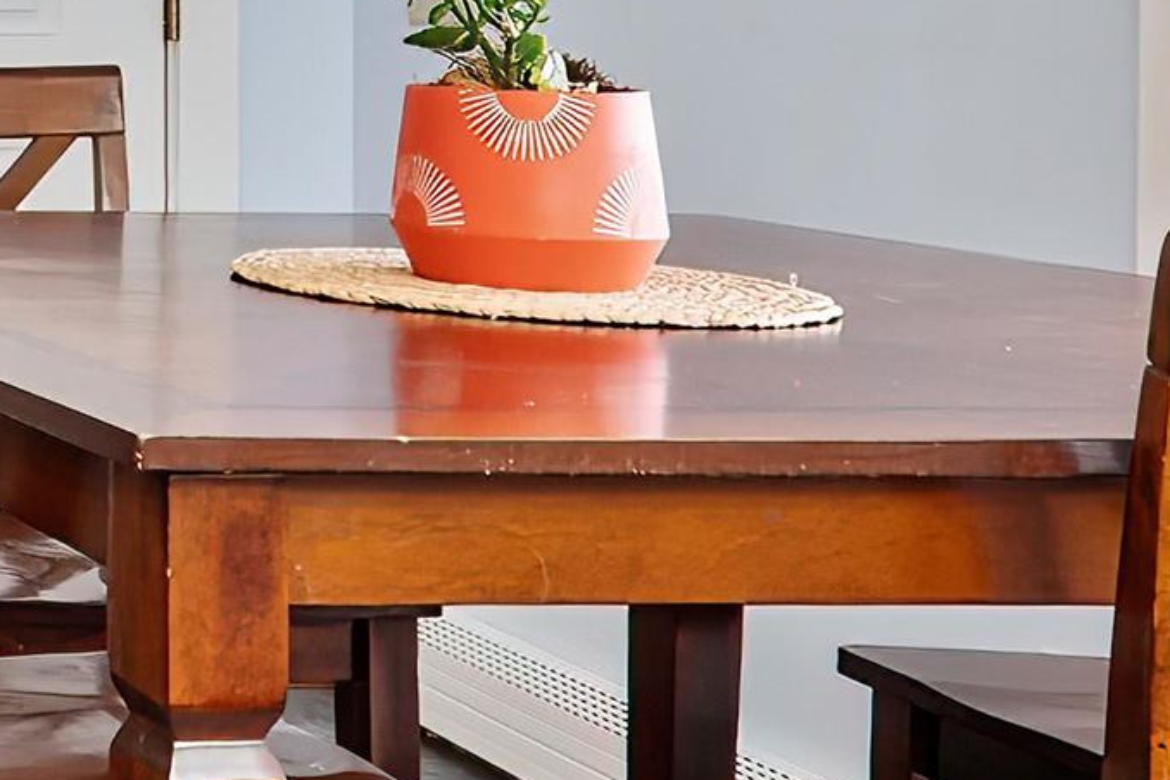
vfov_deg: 19.1
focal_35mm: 68
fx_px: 2210
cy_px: -107
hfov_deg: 18.2
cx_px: -1232
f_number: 10
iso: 400
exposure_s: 1/15
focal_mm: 10
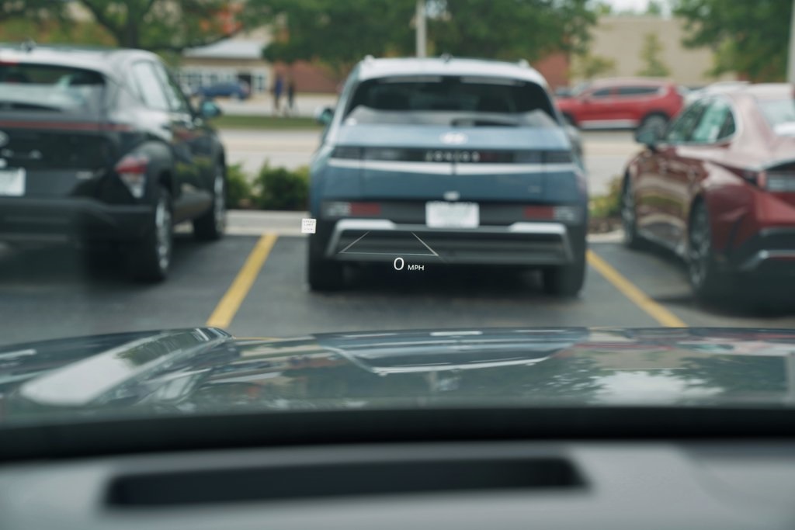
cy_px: 265
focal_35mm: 70
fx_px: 1546
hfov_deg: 28.8
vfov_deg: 19.5
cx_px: 398
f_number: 5
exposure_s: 1/125
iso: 100
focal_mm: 70
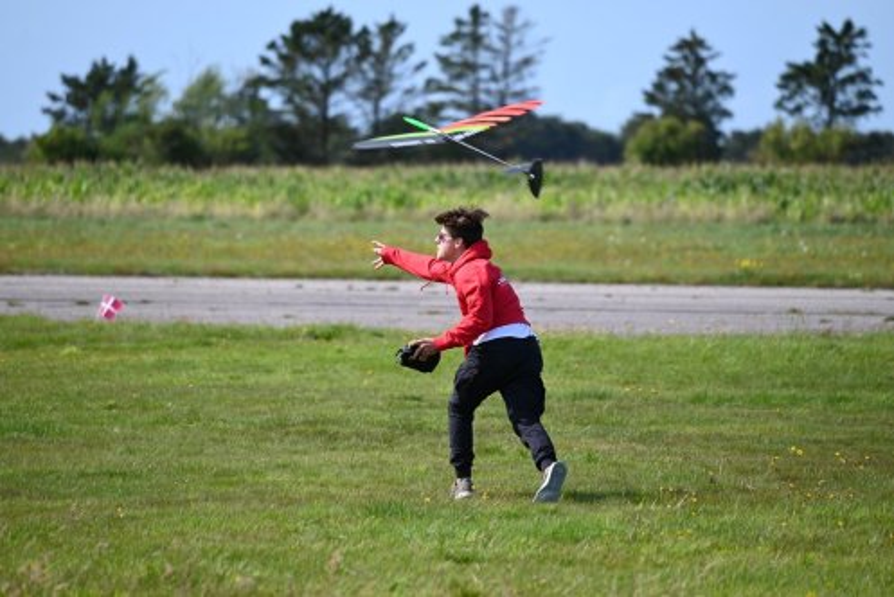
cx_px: 447
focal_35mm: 320
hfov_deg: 6.4
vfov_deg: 4.3
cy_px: 298
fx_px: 7951
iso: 320
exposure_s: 1/1250
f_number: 6.3
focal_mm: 320
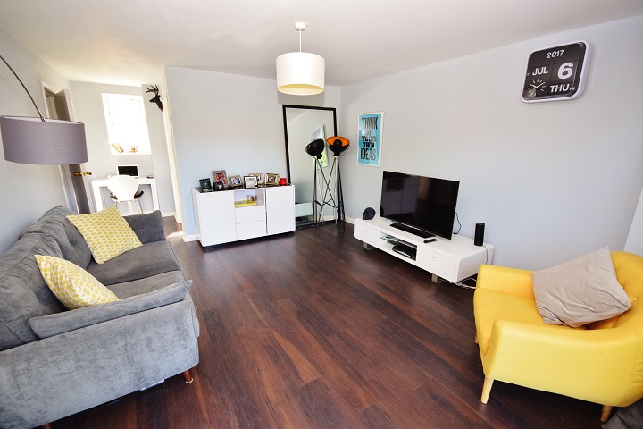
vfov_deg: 77.3
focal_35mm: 15
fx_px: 268
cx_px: 322
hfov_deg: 100.4
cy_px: 214
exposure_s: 1/80
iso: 800
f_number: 4
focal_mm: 10
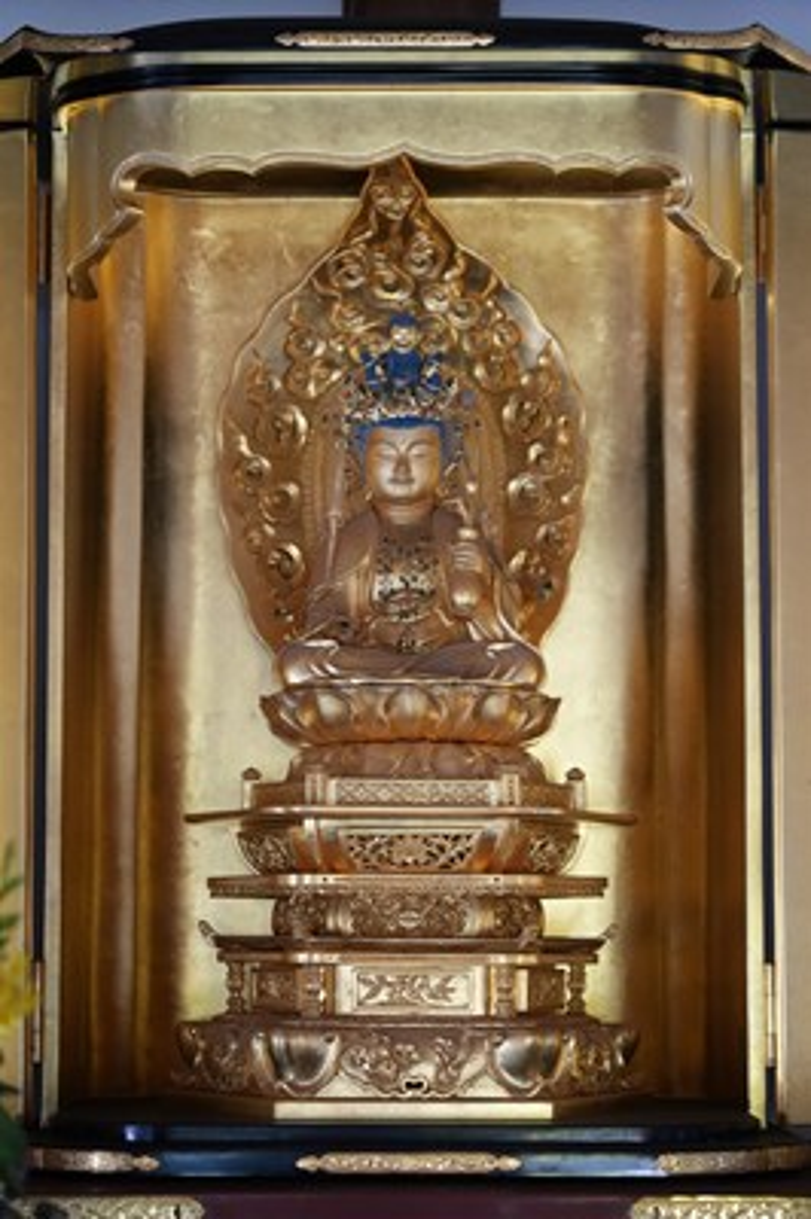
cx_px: 406
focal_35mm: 94
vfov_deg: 21.7
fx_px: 3182
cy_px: 610
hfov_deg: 14.5
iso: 5000
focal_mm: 94
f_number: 4
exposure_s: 1/160
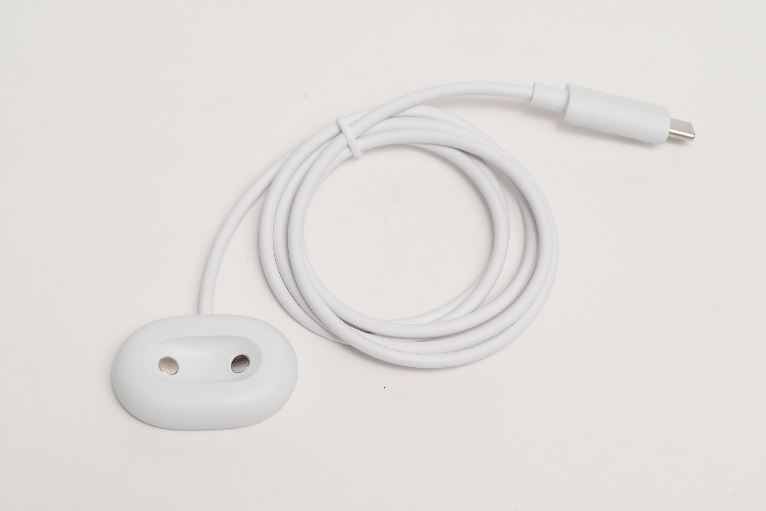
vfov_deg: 11.8
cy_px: 256
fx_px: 2468
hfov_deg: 17.6
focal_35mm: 116
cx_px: 383
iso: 400
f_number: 7.1
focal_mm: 56
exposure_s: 1/30
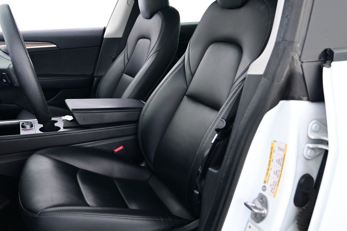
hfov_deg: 47.4
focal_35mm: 39
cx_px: 90
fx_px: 380
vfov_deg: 33.9
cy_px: 105
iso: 2200
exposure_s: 1/30
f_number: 3.5
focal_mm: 17.5
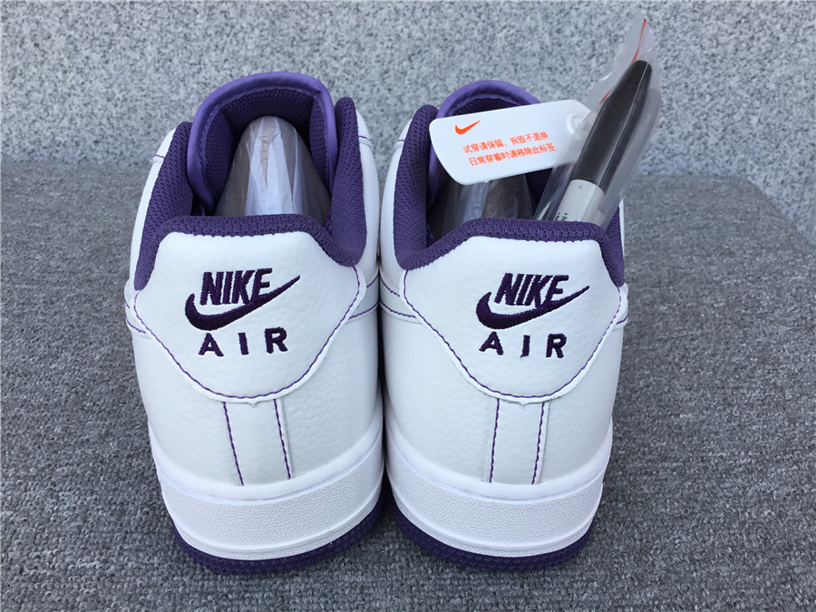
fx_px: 731
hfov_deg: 58.4
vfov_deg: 45.4
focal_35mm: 31
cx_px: 408
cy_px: 306
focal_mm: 3.3
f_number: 2.4
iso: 25
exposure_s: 1/256
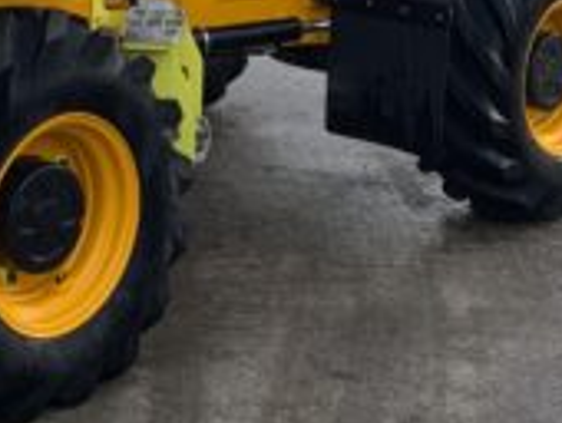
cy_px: -202
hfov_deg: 17.8
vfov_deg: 12.9
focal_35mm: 109
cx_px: 102
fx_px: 1772
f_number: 1.8
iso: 25
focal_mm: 3
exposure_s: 1/122
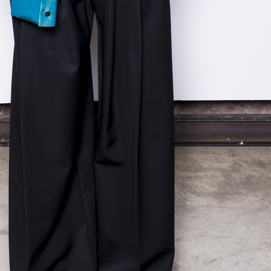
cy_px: -96
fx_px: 691
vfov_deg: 20.1
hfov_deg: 22.1
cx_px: 80
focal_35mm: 78
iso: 250
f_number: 9
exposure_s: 1/160
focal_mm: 24
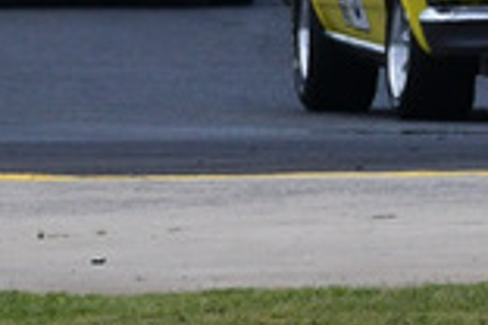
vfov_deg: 0.6
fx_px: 33398
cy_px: -247
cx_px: 723
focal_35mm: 2464
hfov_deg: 0.8
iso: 640
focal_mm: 320
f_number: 13
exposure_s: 1/640
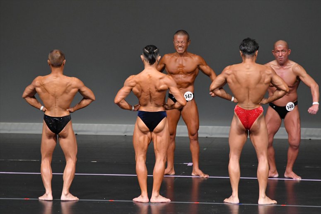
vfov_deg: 4.4
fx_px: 2807
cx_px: 160
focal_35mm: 315
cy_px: 107
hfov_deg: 6.5
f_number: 5.6
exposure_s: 1/400
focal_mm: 210
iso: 4000
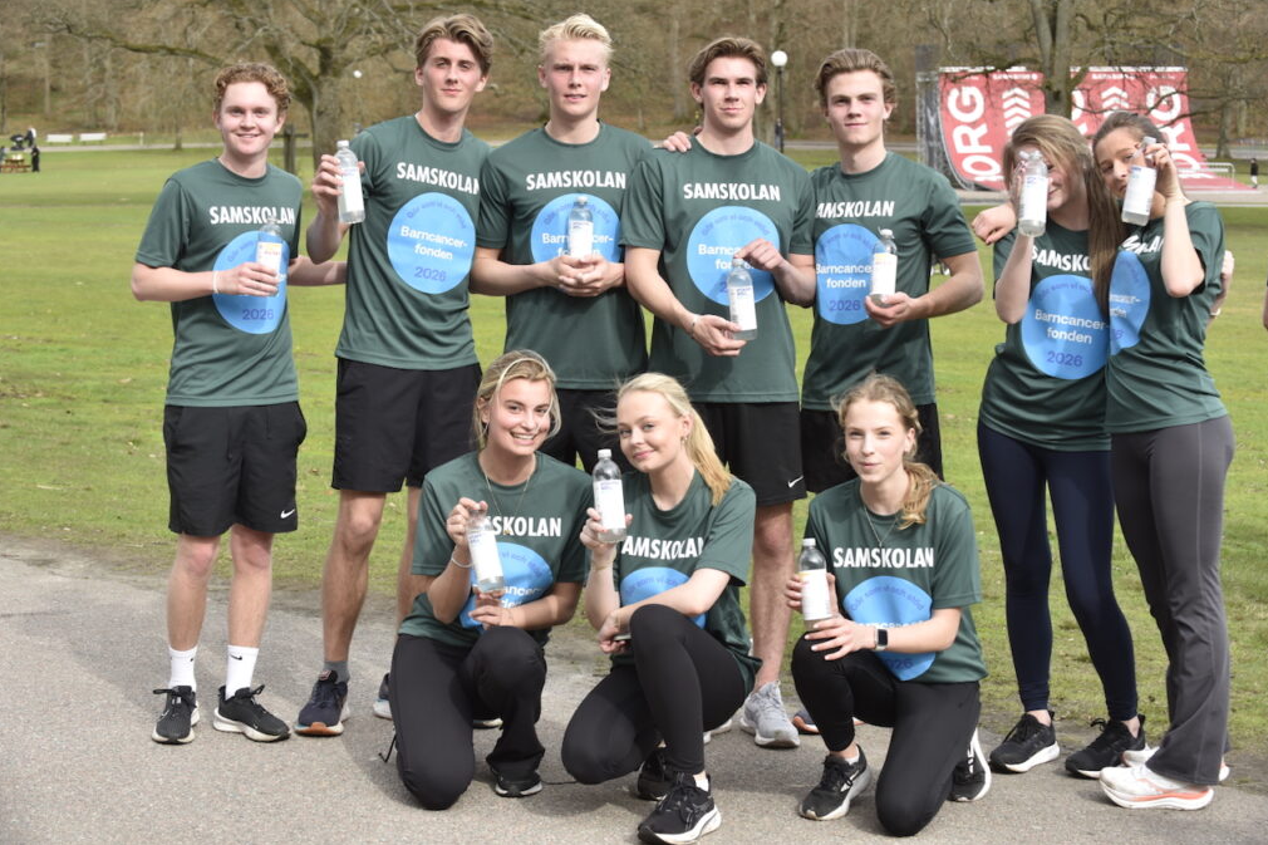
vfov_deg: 19.2
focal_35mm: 71
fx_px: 2500
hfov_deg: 28.5
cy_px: 417
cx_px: 634
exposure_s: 1/100
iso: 250
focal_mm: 70
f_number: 8
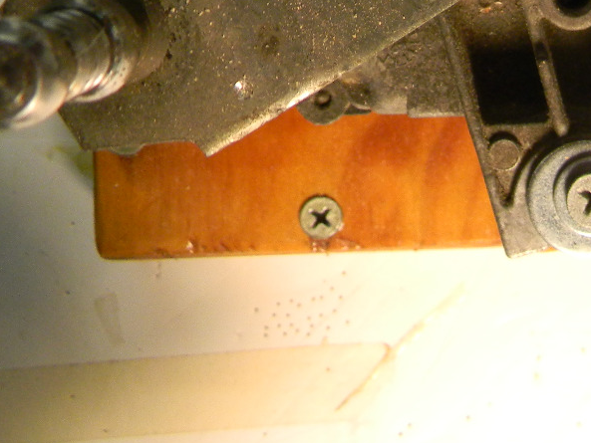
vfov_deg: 20.2
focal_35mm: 68
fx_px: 1161
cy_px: -90
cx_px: 643
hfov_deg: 26.4
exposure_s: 1/30
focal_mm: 5
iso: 233
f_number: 3.5
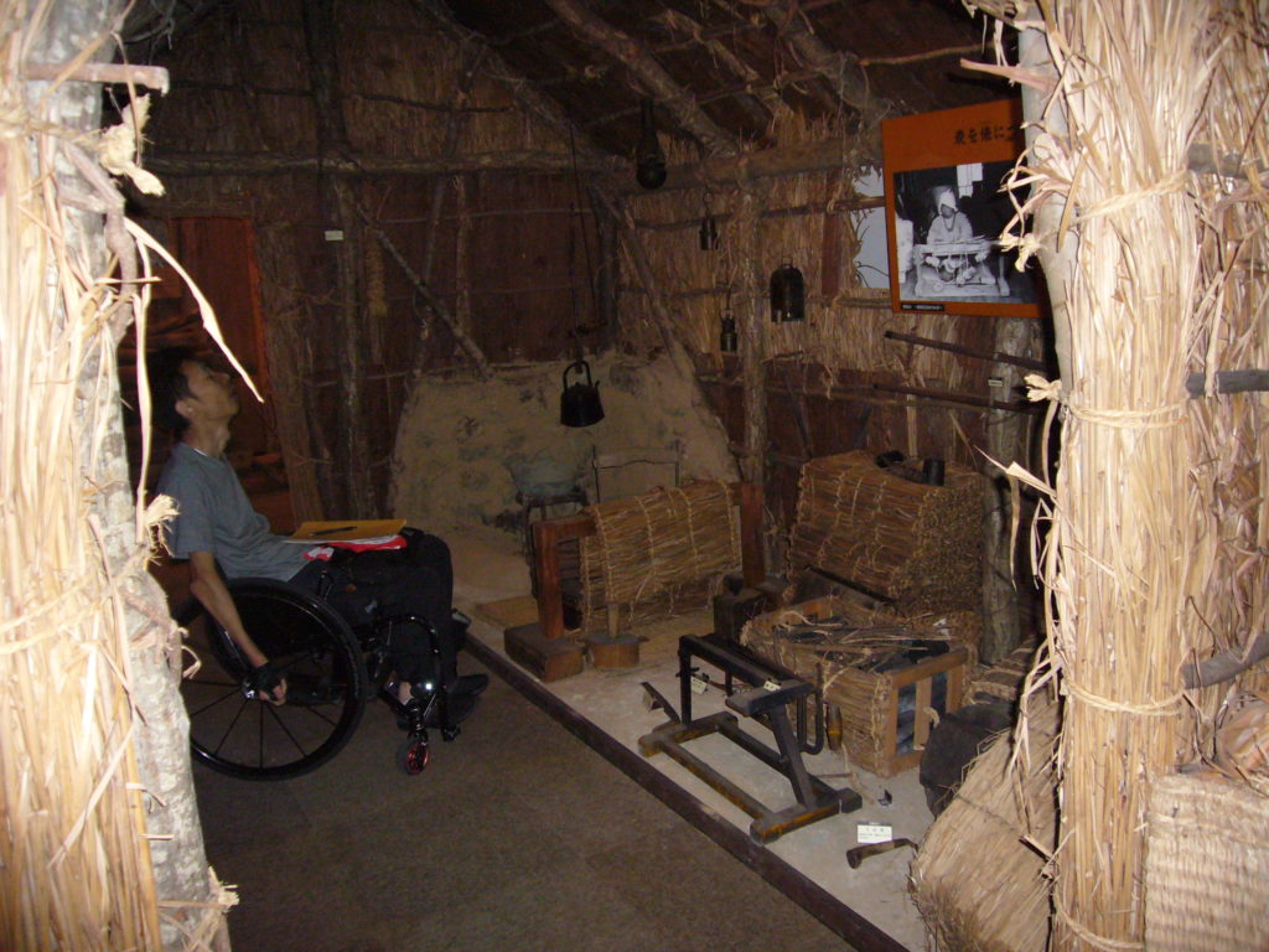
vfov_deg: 49.7
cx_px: 634
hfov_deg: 63.4
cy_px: 476
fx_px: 1026
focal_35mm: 28
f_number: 2.8
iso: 200
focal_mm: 4.6
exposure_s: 1/30
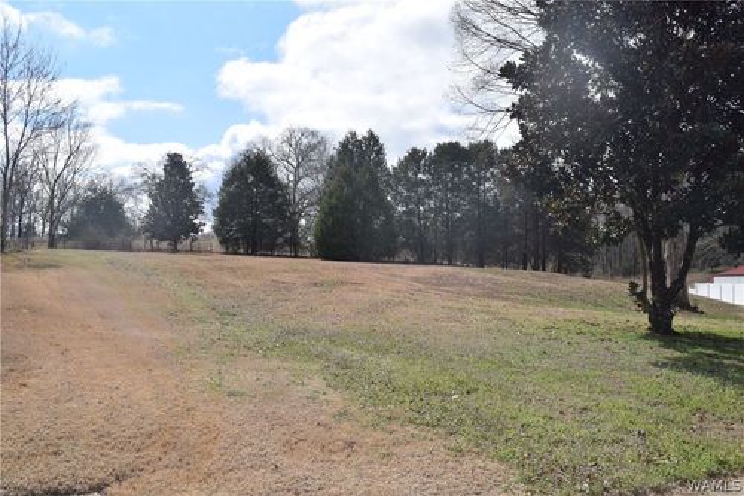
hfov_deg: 61.9
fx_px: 620
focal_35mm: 30
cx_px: 372
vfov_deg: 43.6
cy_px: 248
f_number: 8
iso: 400
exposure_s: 1/2000
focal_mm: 20
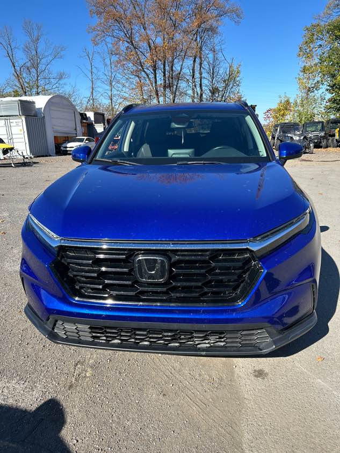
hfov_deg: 53.1
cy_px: 226
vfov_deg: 67.3
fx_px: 340
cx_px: 170
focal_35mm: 26
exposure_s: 1/932
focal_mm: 5.7
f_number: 1.5
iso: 50
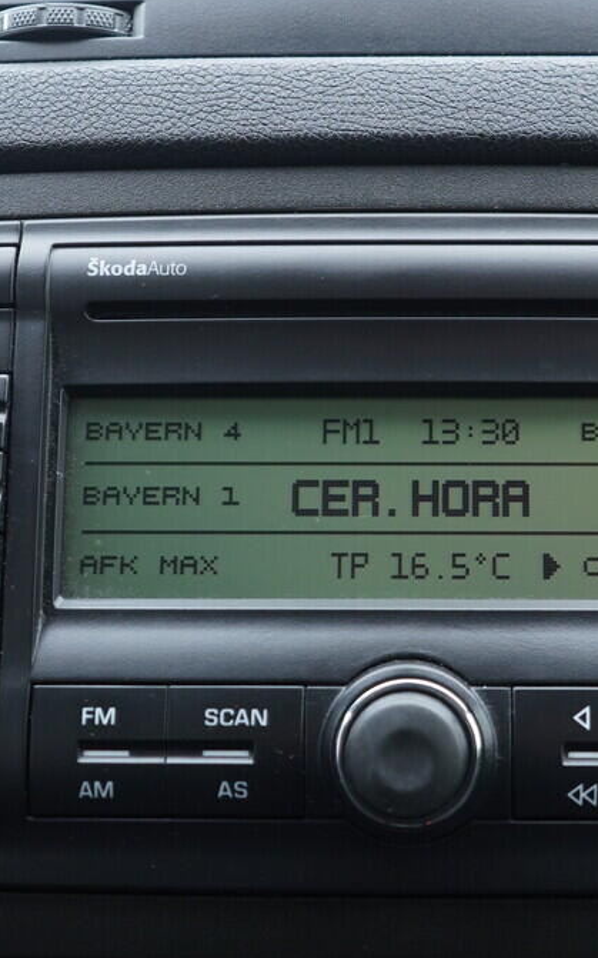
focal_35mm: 56
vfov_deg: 36.3
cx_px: 408
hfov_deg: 23.0
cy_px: 479
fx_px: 1461
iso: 400
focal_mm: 24
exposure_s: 1/40
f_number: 2.8
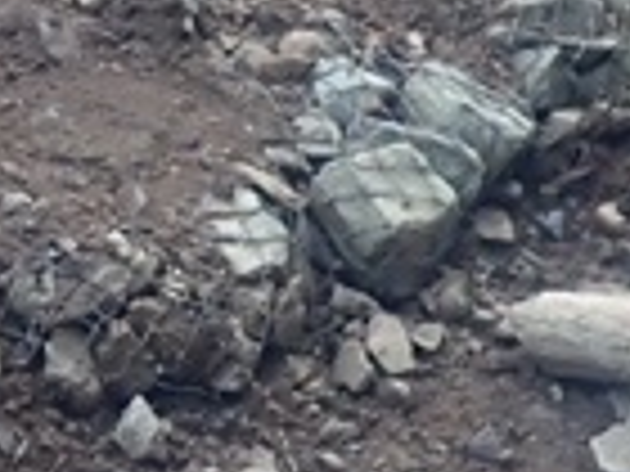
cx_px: -428
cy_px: -589
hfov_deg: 10.5
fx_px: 3258
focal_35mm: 179
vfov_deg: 7.8
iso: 200
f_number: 2
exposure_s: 1/80
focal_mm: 4.5
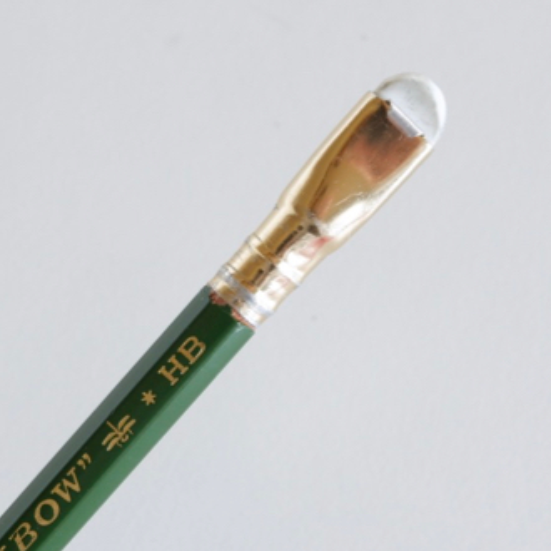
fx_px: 1783
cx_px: 259
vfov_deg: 17.6
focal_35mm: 99
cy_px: 288
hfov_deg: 17.6
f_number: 9
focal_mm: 40.2
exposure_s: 1/30
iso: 1000
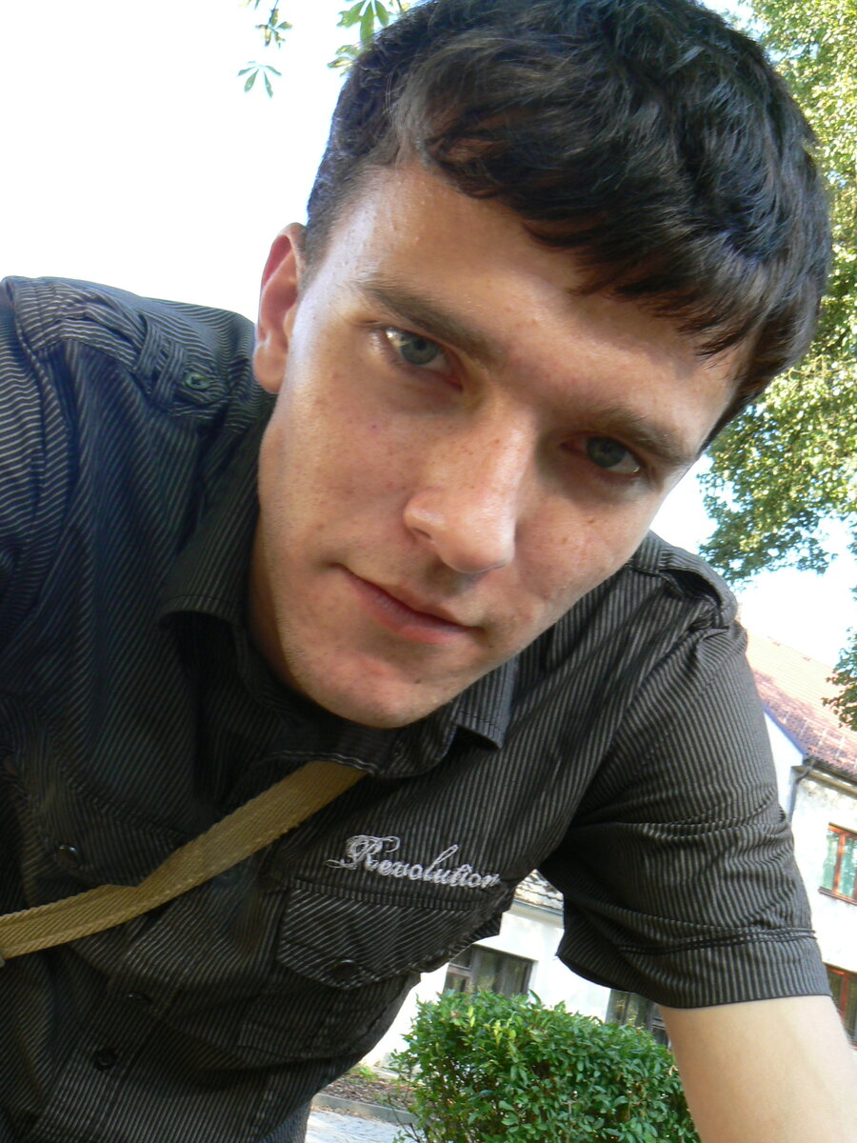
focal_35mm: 36
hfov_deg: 39.7
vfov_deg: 51.4
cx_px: 428
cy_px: 572
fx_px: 1188
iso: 100
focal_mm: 6
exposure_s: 1/20
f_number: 8
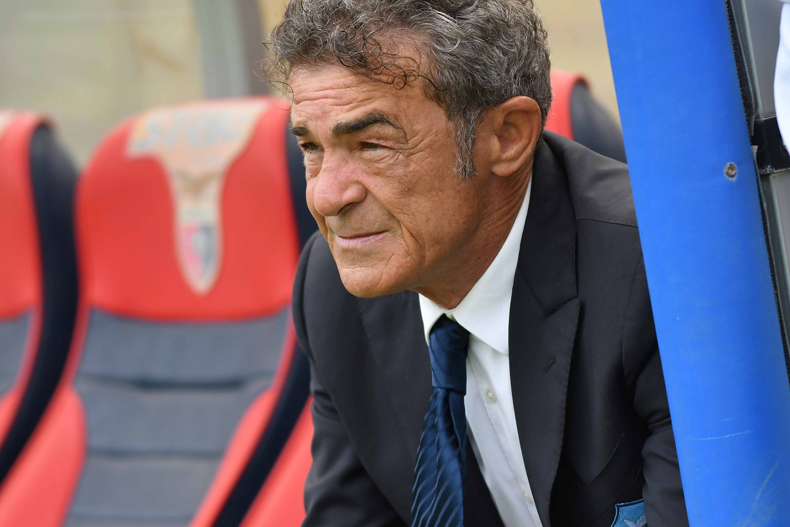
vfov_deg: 5.0
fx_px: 5990
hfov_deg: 7.5
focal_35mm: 273
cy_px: 375
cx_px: 407
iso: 250
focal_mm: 120
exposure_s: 1/1000
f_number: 4
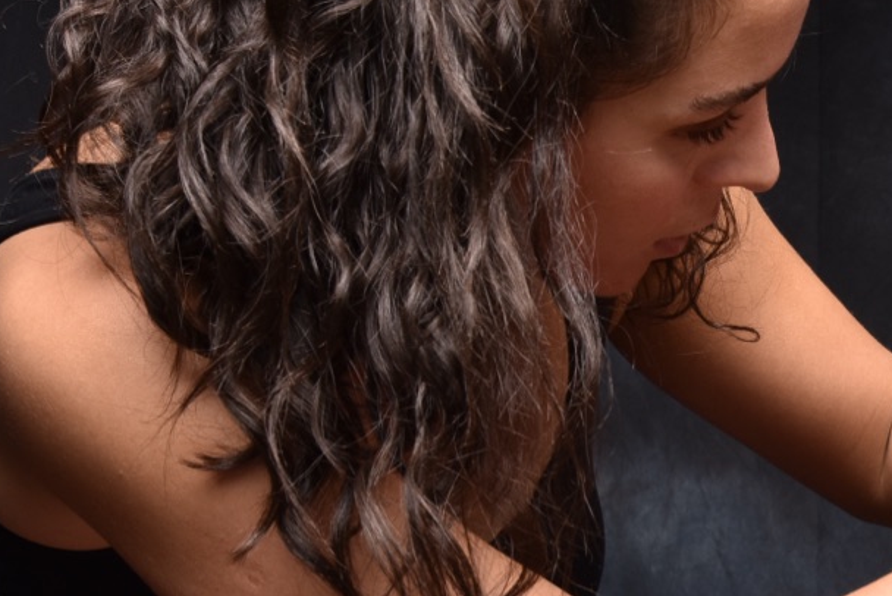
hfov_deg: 13.6
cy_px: 539
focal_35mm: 148
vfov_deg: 9.2
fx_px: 3669
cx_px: 976
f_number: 11
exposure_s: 1/200
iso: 160
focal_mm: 50
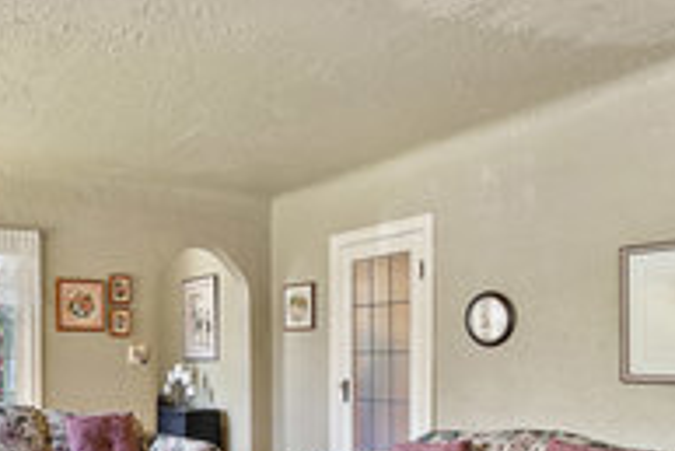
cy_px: 364
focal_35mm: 36
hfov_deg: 50.3
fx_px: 675
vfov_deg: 35.7
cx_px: 149
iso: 320
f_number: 7.1
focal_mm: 16
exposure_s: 1/1.67
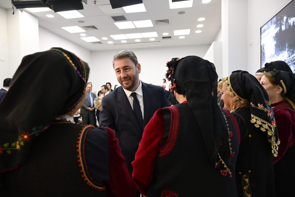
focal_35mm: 24
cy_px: 98
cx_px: 148
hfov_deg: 73.7
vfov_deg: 53.1
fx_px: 197
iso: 1000
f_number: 4.5
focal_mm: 24
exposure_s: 1/125
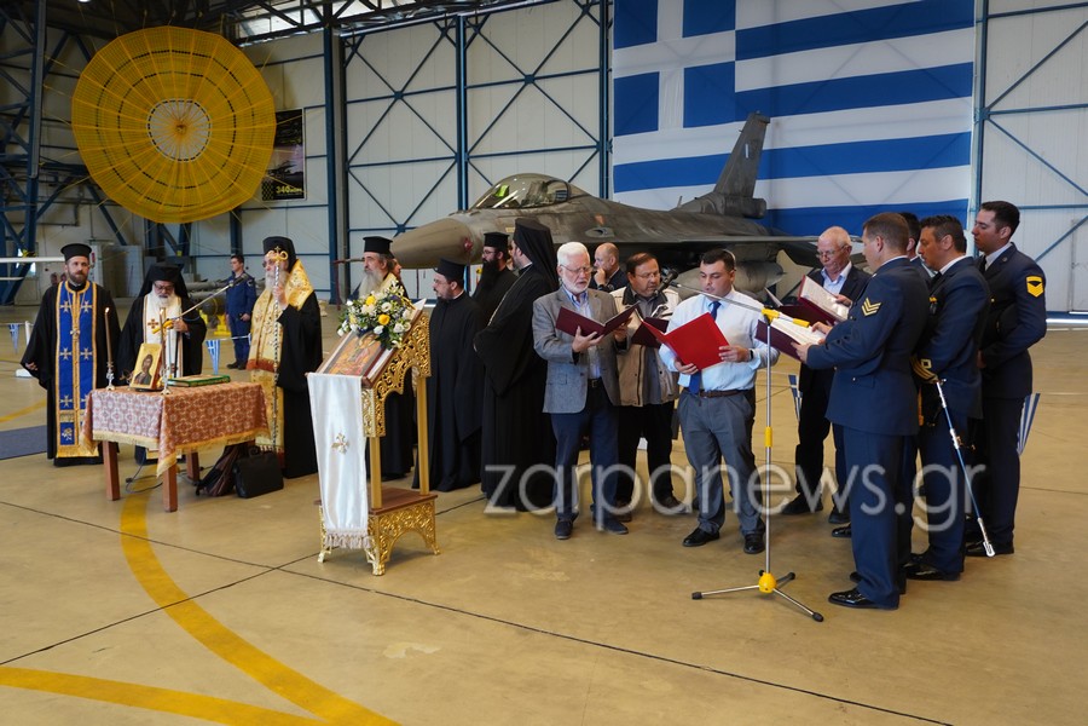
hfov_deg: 59.5
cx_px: 544
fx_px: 952
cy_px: 363
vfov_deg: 41.7
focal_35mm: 32
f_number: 4
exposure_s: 1/160
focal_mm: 21
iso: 640
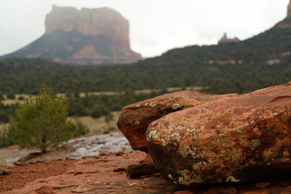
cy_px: 97
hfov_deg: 23.7
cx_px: 146
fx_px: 695
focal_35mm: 86
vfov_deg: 15.9
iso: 160
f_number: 1.4
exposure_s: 1/3200
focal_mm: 32
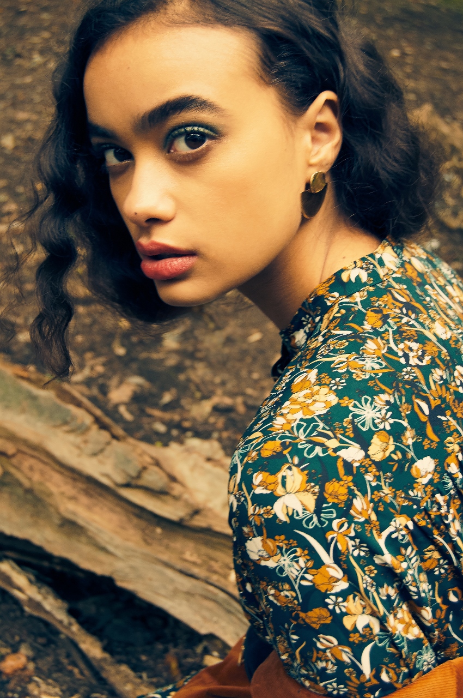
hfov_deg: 25.7
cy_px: 349
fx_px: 1015
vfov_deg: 37.9
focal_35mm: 52
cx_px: 232
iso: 640
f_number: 6.3
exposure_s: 1/80
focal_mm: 35
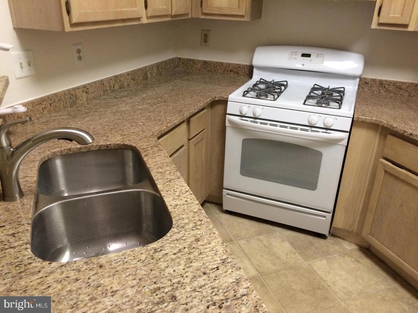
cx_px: 209
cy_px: 156
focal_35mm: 29
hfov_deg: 61.7
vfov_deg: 48.2
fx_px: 350
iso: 200
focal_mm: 4.15
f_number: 2.2
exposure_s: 1/30
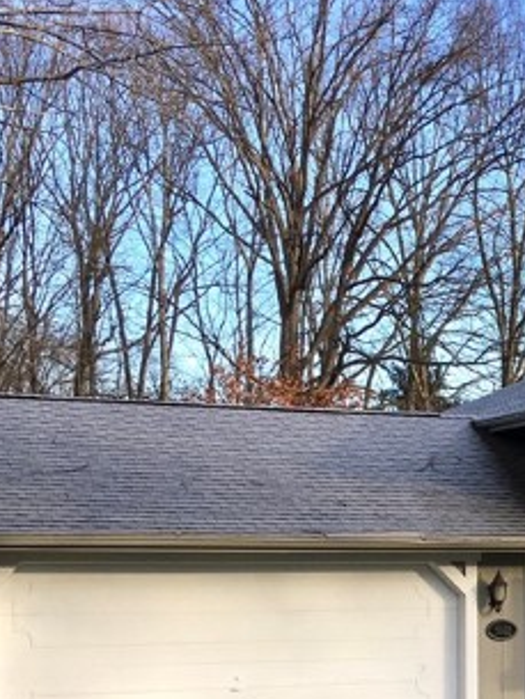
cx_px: 587
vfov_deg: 26.0
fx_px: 1475
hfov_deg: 19.3
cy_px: 603
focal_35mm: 73
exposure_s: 1/343
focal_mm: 4.15
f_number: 2.2
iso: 25
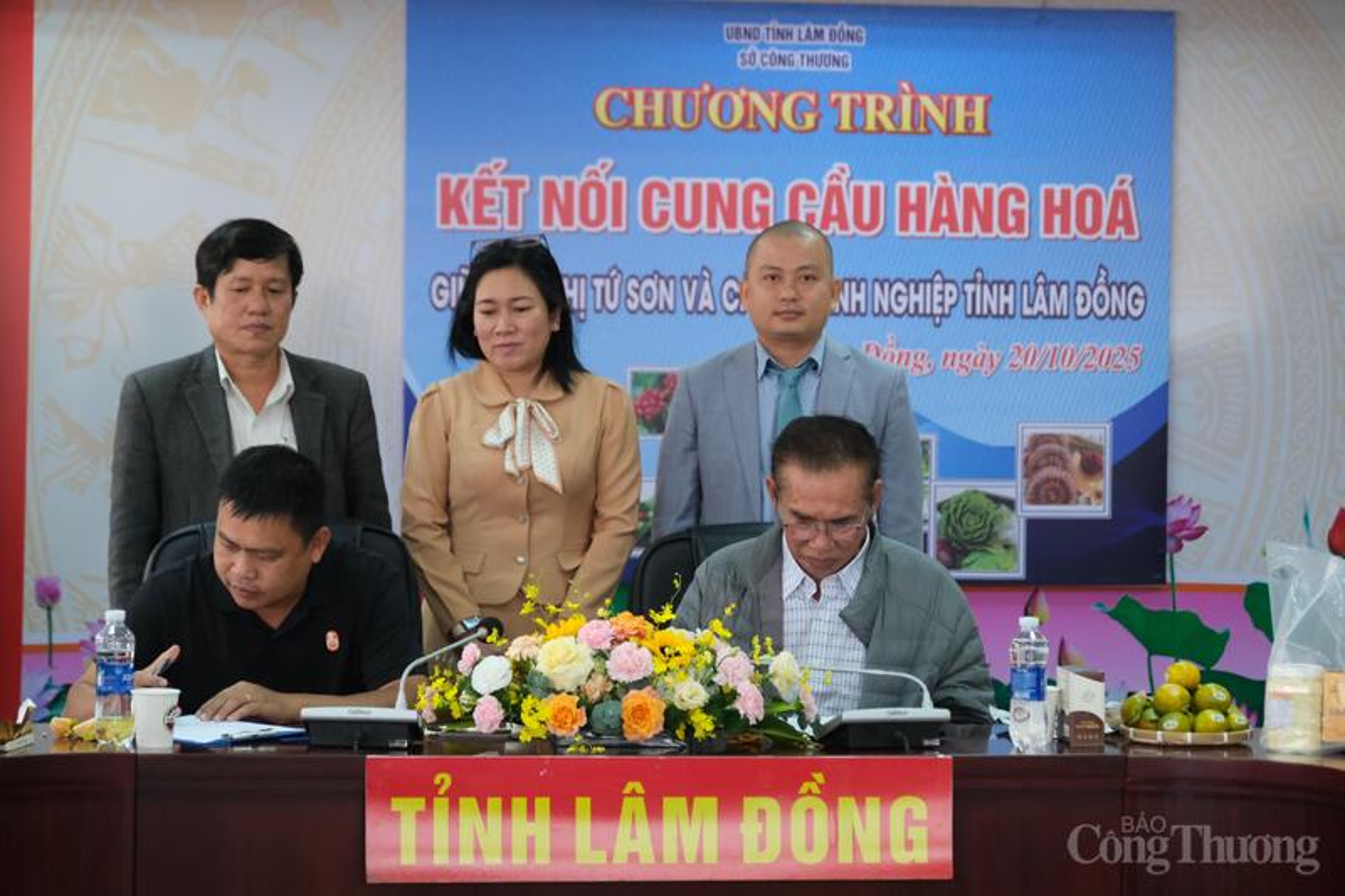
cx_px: 672
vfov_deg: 11.4
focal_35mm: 120
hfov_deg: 17.1
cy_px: 448
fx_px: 4482
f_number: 4
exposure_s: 1/240
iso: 3200
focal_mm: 80
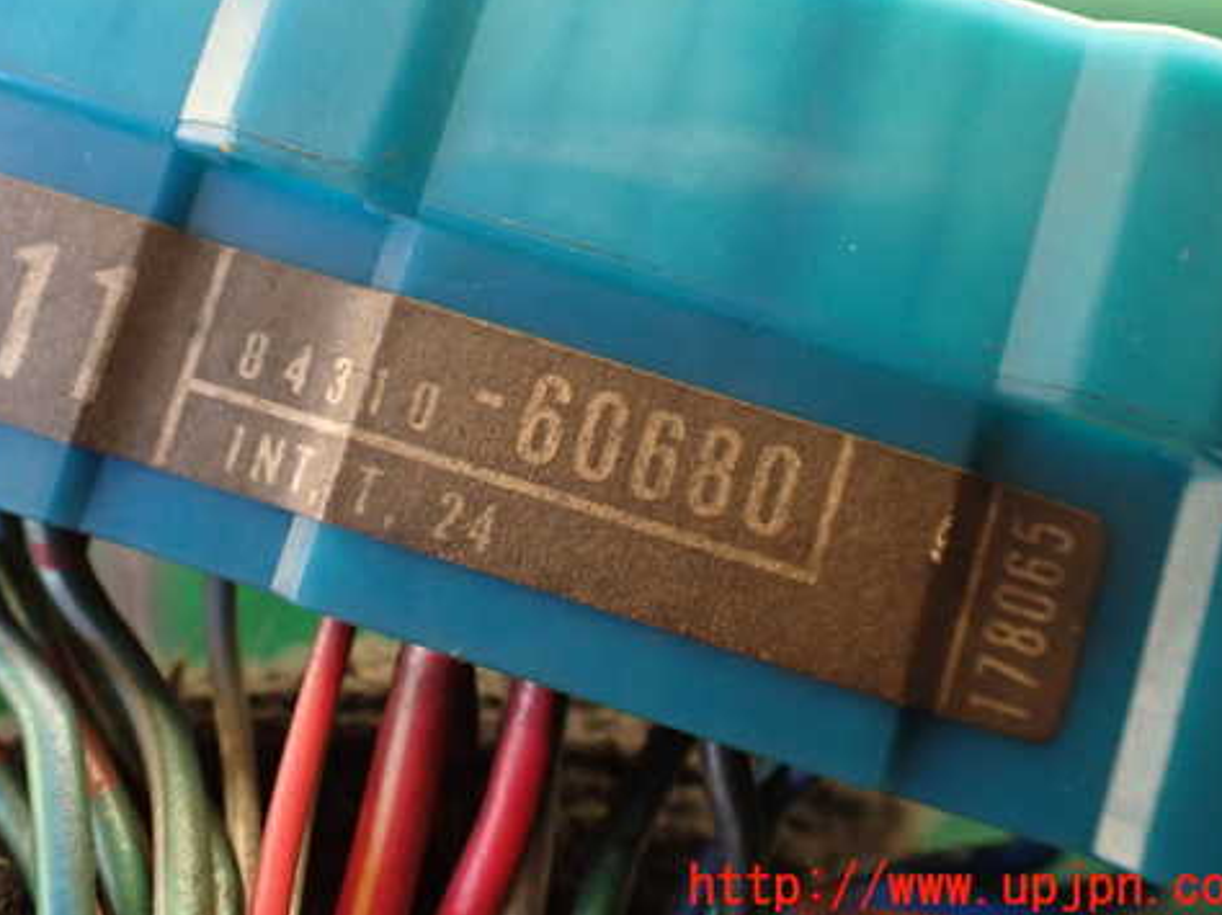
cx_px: 498
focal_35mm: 38
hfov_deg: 48.7
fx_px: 1341
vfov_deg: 37.5
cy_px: 340
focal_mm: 5.4
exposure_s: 1/125
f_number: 2.3
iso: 500
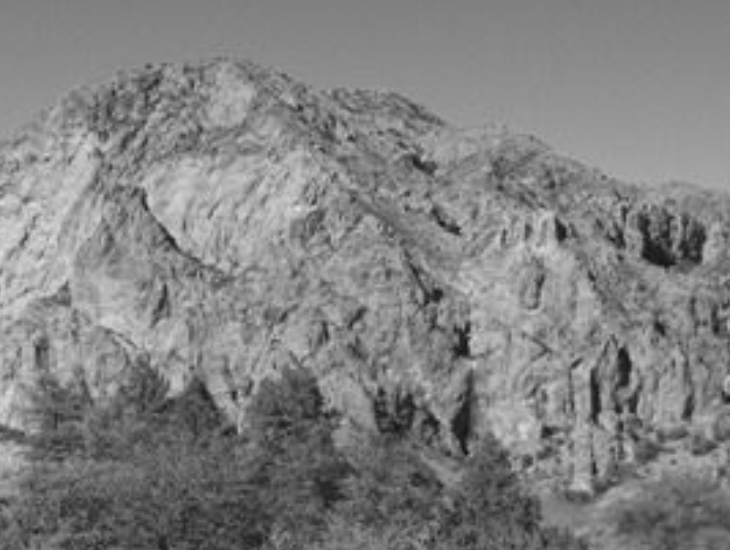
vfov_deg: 23.7
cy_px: 282
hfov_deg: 30.5
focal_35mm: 62
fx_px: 1309
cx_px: 156
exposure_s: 1/500
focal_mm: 5.6
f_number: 5.6
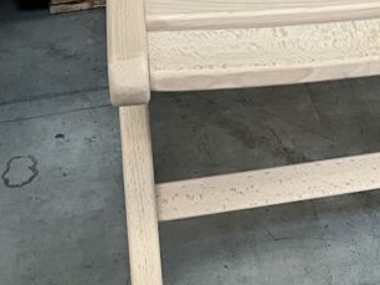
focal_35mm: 68
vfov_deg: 20.0
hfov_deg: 25.3
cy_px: -77
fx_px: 746
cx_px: 469
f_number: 1.6
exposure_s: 1/60
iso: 250
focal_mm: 5.1
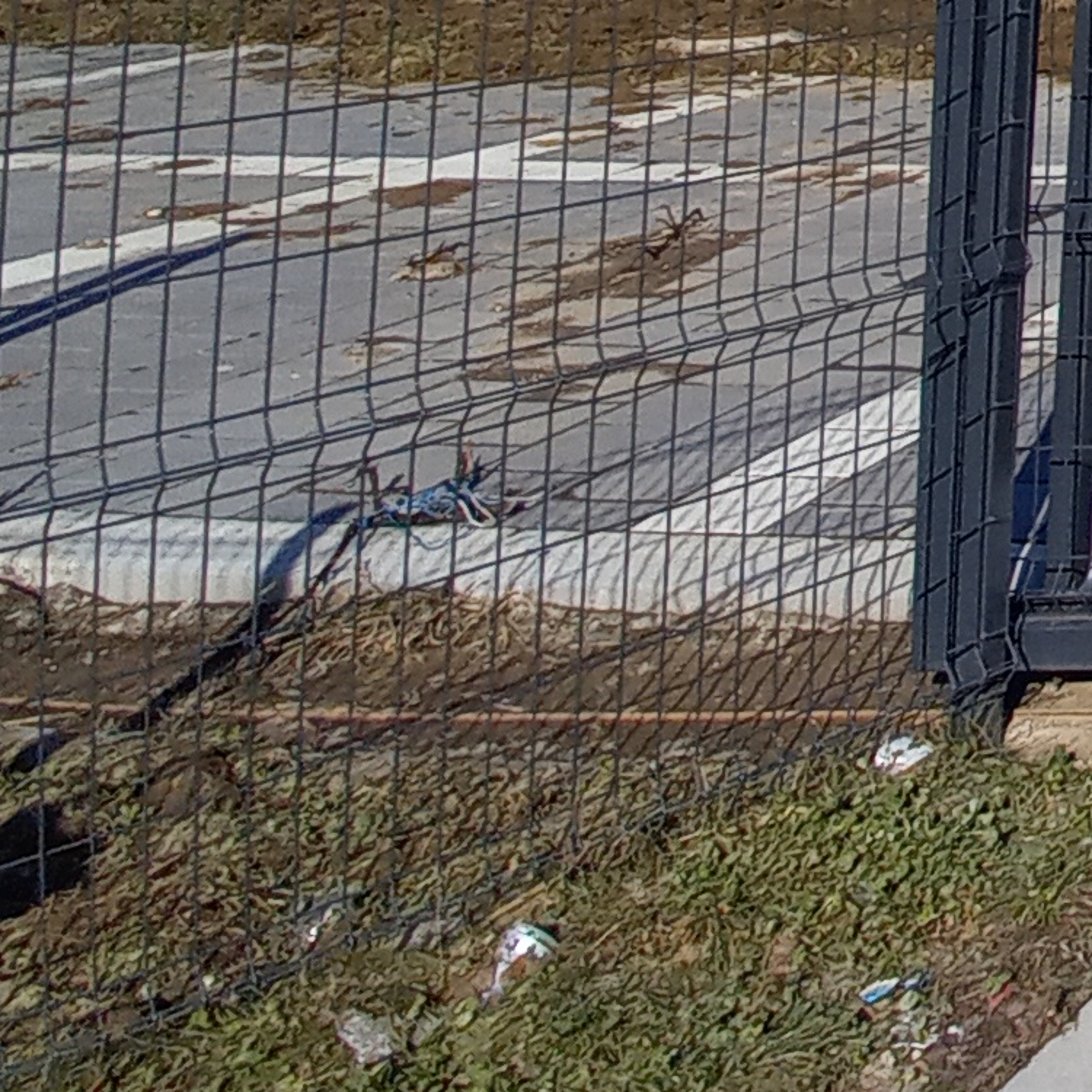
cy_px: -373
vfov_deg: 27.6
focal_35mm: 50
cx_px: 2107
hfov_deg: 20.1
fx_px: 1785
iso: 50
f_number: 2.2
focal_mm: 1.42
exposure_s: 1/1770
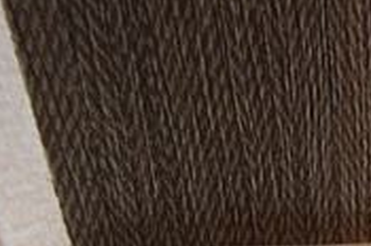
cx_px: 420
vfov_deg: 21.4
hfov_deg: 36.7
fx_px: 453
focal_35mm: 44
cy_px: 429
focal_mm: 8
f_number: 4.5
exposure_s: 1/50
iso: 800
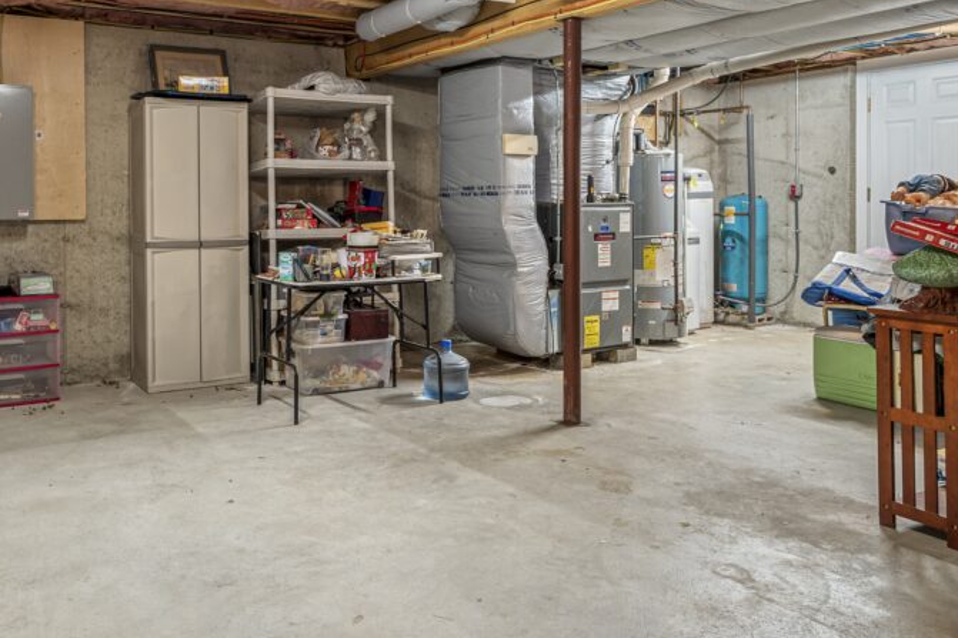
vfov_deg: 44.4
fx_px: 771
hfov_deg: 62.5
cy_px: 223
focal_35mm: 29
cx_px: 343
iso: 500
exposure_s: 2.5
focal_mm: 19
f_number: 6.3
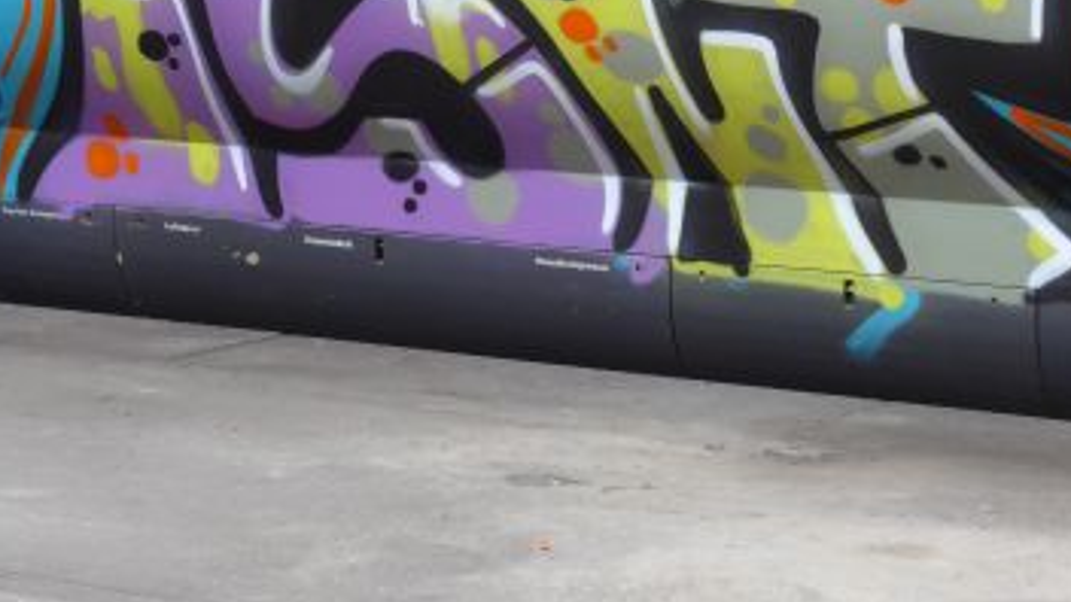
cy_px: 62
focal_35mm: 133
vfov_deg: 9.1
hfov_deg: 16.1
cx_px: 487
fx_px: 3777
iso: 400
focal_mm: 17
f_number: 4.5
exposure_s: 1/10
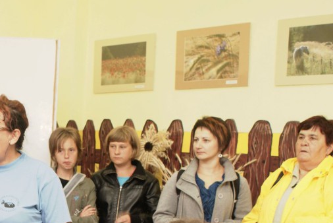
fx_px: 787
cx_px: 21
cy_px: 225
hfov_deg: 23.2
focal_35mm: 85
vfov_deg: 15.8
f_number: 16
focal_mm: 28
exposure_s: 1/60
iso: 400
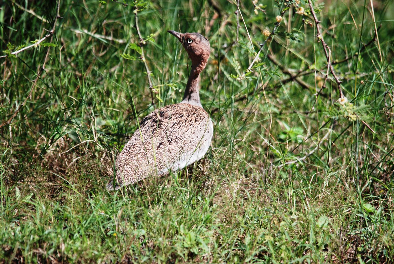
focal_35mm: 750
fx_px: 8218
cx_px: 197
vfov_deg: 1.8
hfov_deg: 2.7
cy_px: 132
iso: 200
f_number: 6.3
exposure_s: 1/500
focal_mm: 500
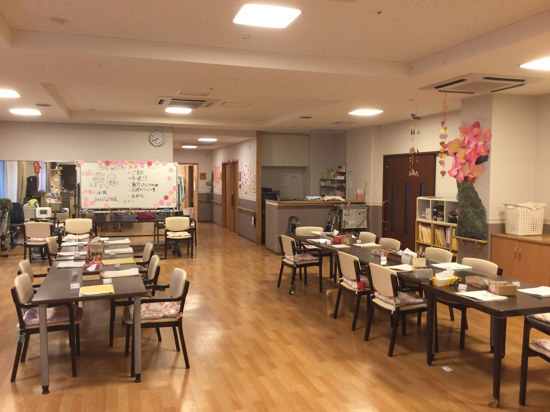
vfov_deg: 45.4
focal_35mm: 31
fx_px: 493
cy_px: 206
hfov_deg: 58.4
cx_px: 275
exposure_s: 1/30
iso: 125
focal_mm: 3.3
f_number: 2.4
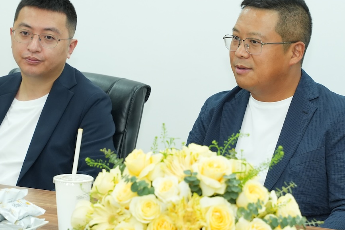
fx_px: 1485
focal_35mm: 155
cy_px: 107
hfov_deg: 13.2
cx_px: 156
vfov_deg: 8.9
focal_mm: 70
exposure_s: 1/100
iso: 1250
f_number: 4
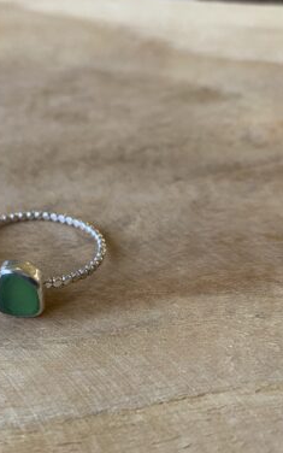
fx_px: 543
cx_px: 39
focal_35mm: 44
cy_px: 261
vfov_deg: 45.1
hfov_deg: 28.3
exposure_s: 1/50
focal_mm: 4.25
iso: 160
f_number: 1.8
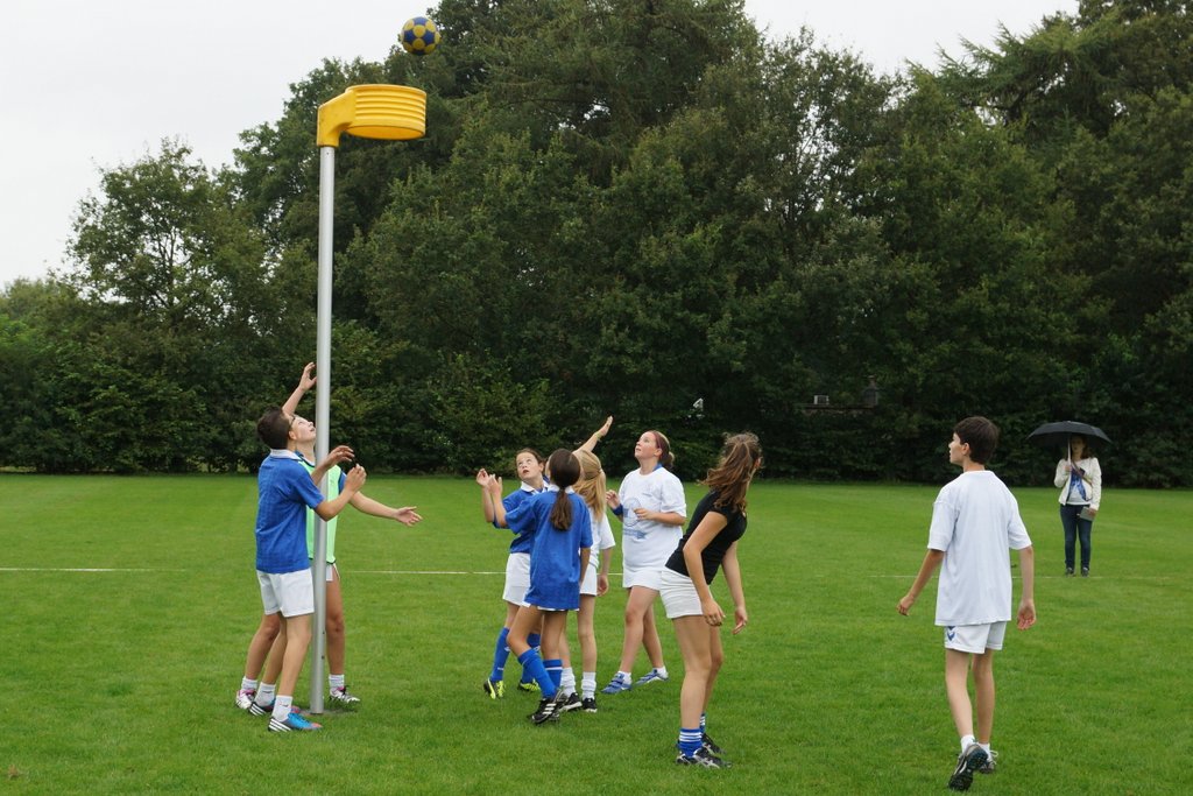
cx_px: 596
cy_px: 398
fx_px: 1392
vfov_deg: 31.9
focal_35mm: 42
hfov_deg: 46.4
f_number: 4
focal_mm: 28
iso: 320
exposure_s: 1/320
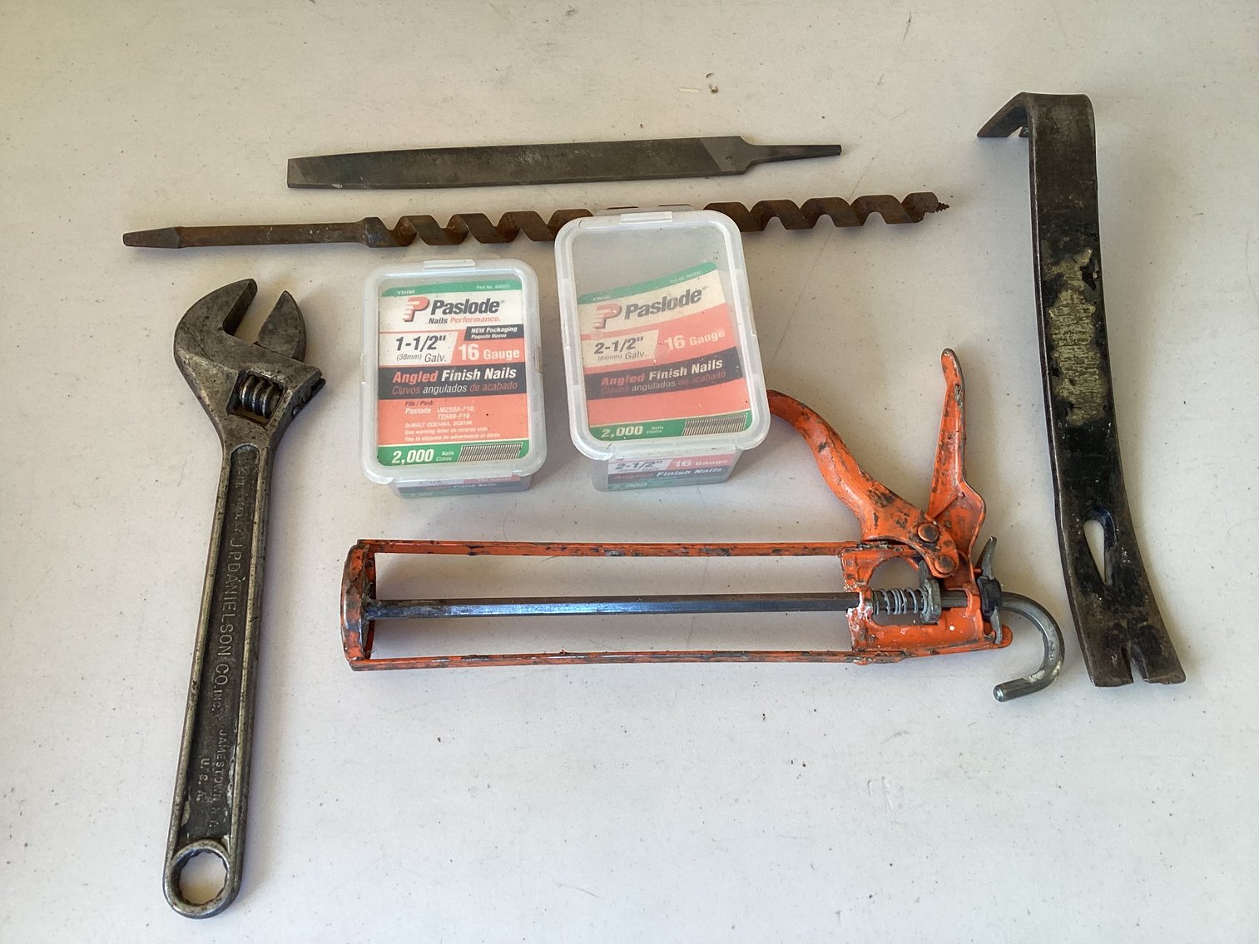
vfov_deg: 45.4
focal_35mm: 31
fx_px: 1128
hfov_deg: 58.3
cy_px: 472
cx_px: 630
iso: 40
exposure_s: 1/100
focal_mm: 3.3
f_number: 2.4
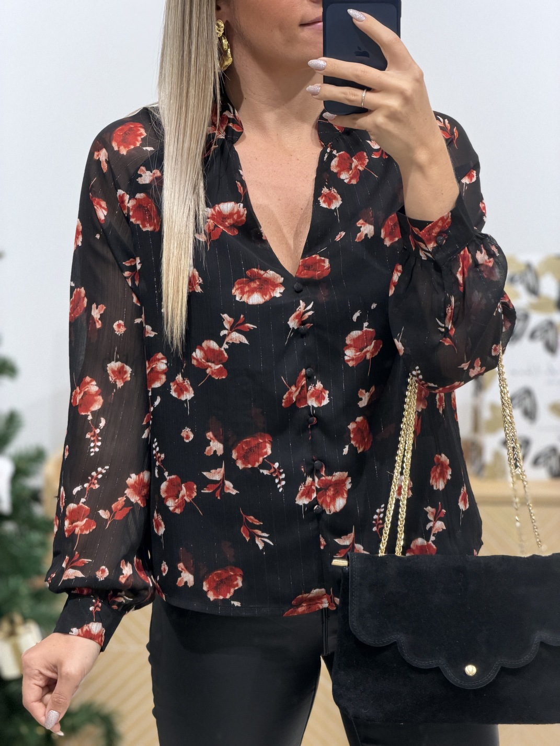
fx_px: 2157
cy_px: 373
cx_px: 280
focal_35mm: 100
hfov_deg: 14.8
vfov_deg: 19.6
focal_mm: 16.89
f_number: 2.8
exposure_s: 1/100
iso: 250
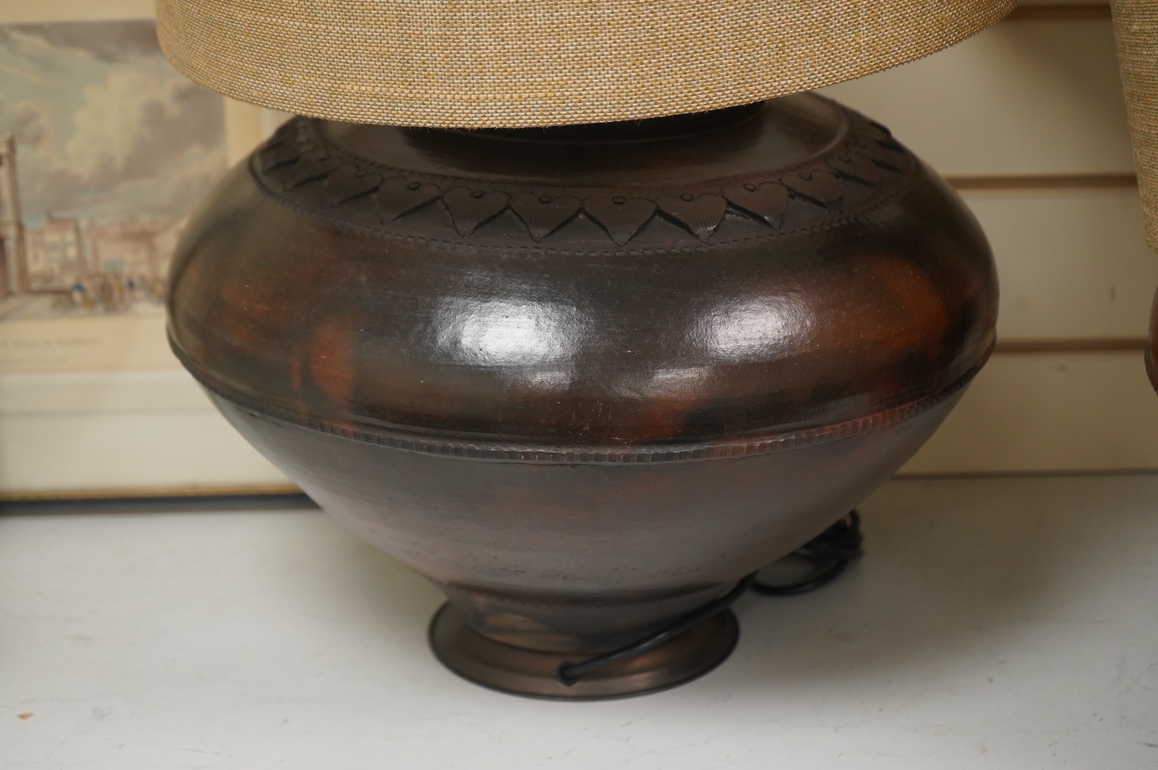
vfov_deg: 19.4
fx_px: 2250
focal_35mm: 70
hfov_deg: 28.9
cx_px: 579
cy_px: 385
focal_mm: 70
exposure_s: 1/160
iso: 2500
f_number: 5.6
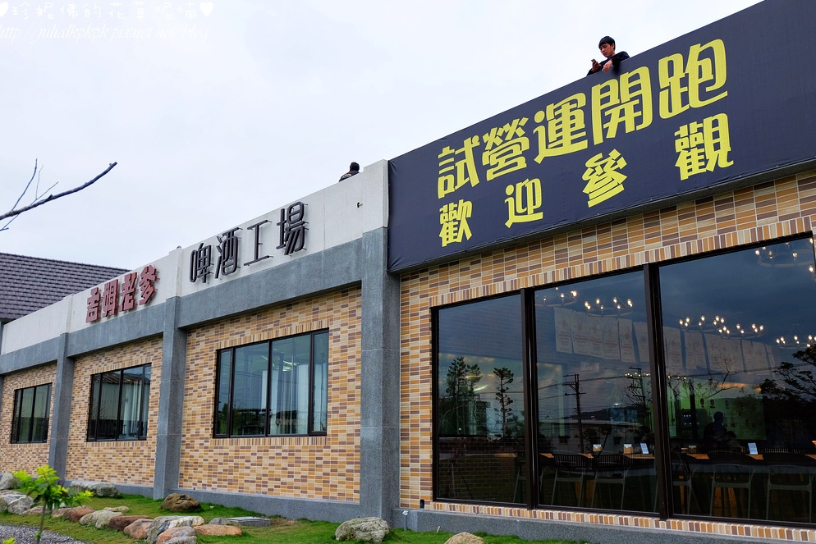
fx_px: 771
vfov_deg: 38.9
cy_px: 277
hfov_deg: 55.8
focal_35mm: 34
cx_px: 410
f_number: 4
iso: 400
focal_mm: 22.2
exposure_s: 1/350
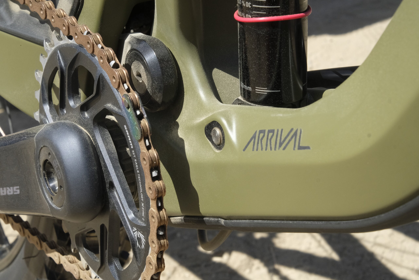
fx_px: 966
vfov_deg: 16.5
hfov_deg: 24.5
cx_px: 210
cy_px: 140
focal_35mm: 83
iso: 1600
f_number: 18
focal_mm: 55
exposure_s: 1/420
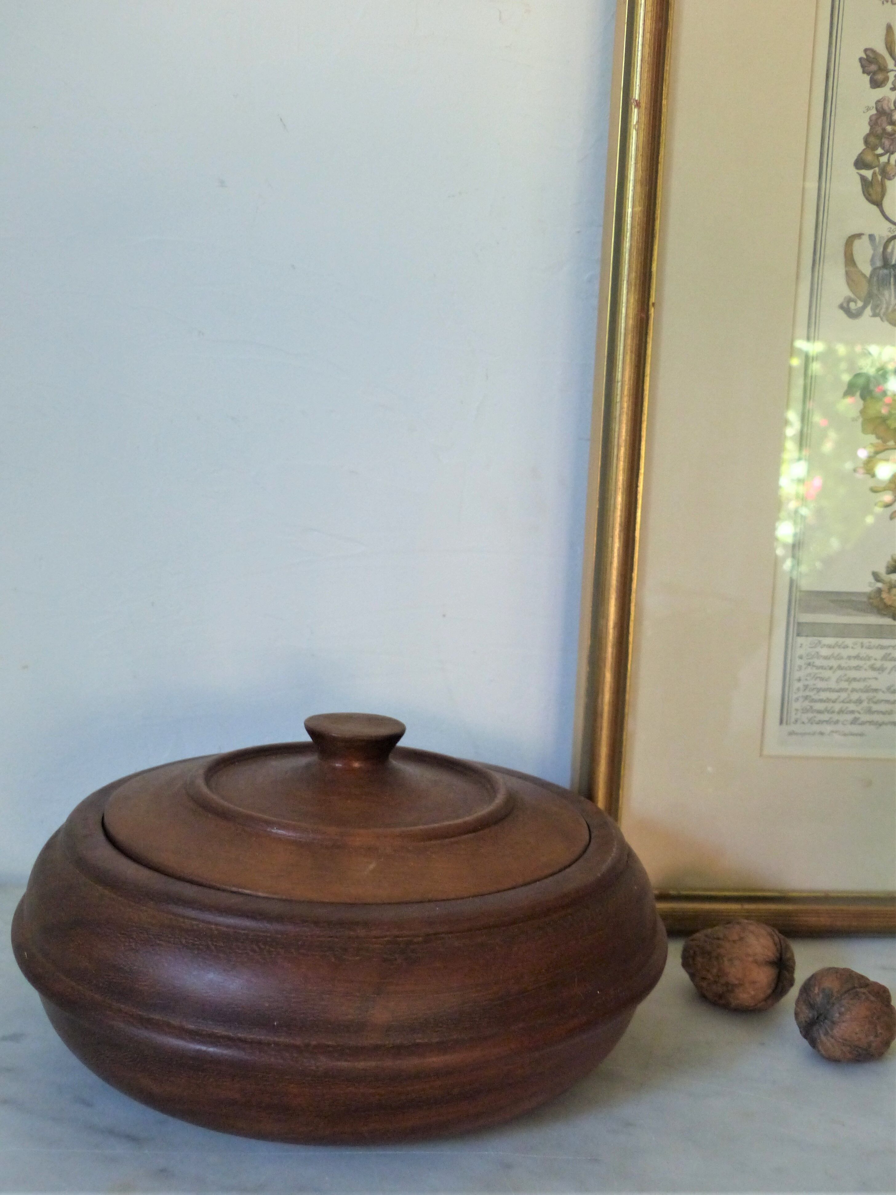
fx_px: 1277
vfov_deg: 50.1
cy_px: 598
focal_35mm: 37
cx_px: 448
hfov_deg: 38.7
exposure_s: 1/40
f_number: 2.8
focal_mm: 6.6
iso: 400
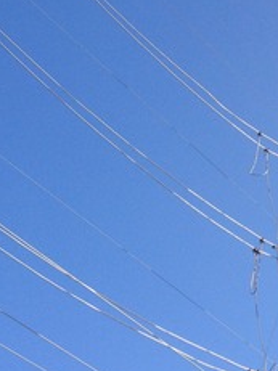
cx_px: 292
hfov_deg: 16.9
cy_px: 215
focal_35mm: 85
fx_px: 911
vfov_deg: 23.0
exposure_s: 1/1104
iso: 50
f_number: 2.4
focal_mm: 4.28
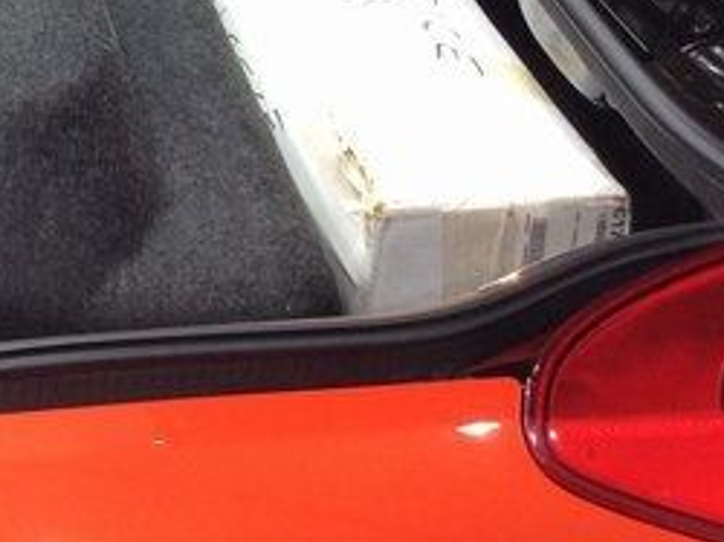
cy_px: -64
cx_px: -58
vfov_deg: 17.3
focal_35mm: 82
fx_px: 1713
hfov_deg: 22.6
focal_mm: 3.3
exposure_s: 1/24
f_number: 2.4
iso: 100
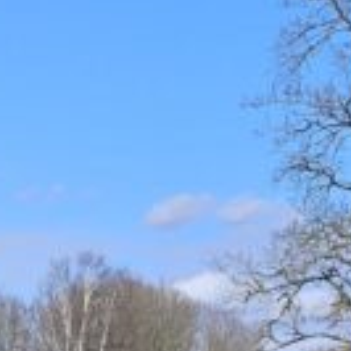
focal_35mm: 157
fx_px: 1801
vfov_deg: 9.9
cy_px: 815
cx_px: 5
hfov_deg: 11.0
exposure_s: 1/812
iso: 10
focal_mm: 6.3
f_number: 1.7
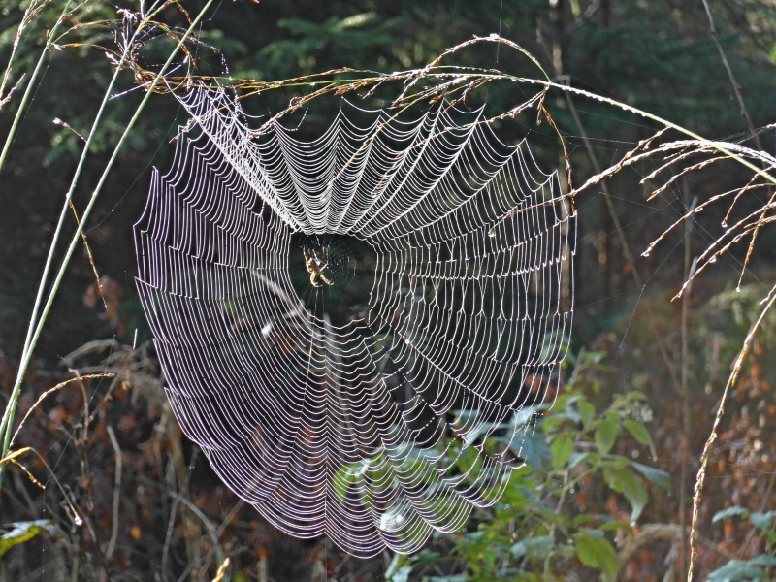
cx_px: 388
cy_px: 291
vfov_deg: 7.4
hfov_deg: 9.9
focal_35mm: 200
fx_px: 4483
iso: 500
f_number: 5.9
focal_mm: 42.8
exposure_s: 1/250
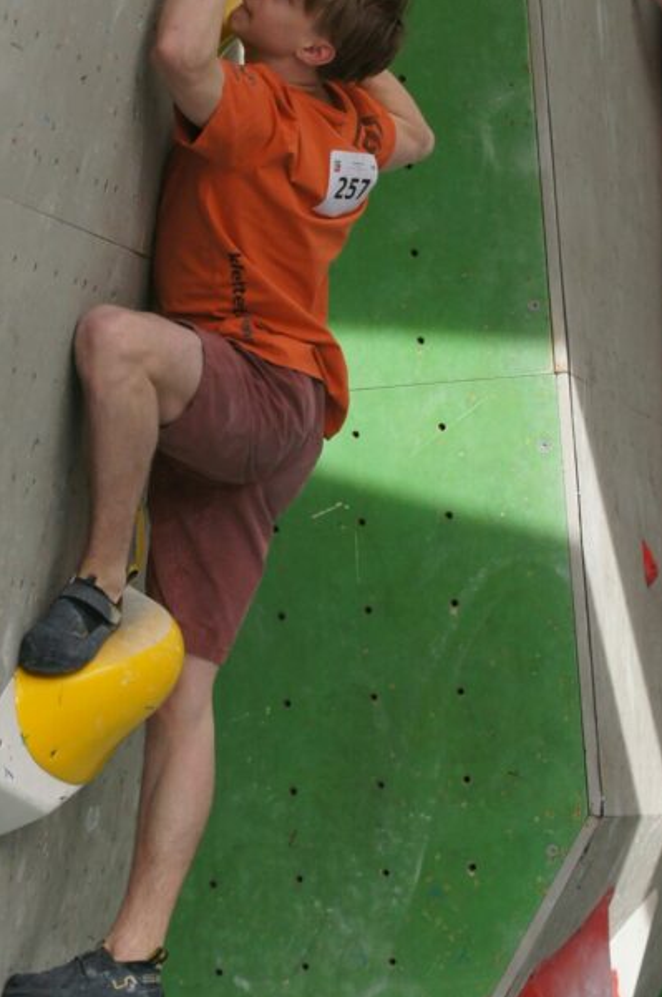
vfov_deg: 8.9
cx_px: 216
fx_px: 6362
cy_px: 259
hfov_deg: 6.0
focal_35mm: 230
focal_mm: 90
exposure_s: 1/2000
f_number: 4
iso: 500
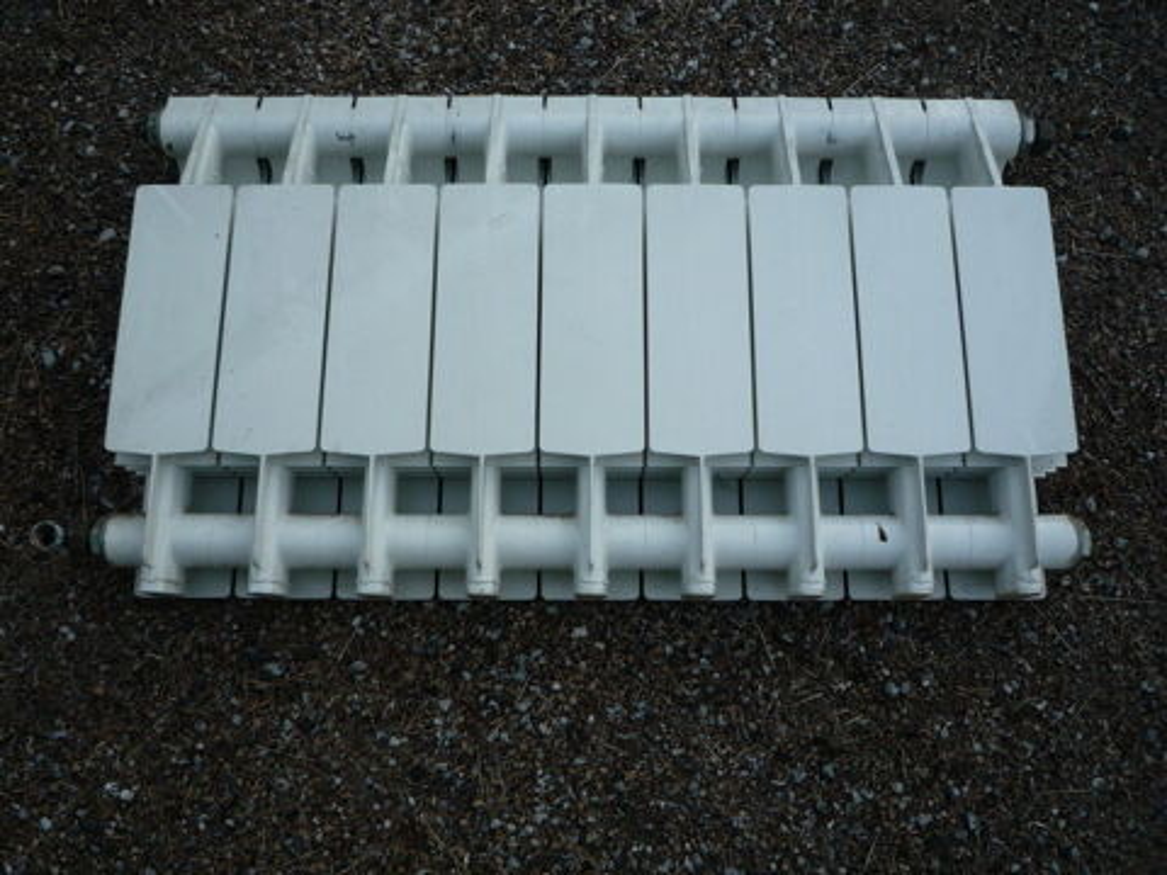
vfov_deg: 46.8
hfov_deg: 60.0
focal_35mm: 30
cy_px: 438
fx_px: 1011
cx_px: 584
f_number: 3.3
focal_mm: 5.2
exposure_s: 1/30
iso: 100
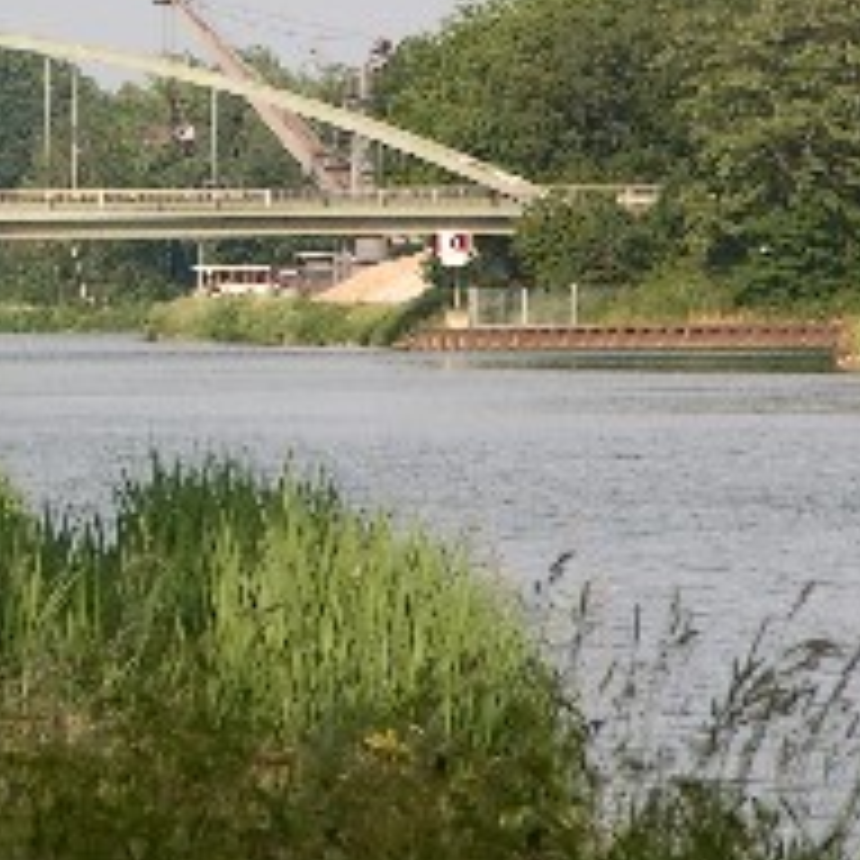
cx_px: -11
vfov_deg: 2.3
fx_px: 21334
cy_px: -81
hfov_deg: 2.3
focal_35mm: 759
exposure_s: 1/172
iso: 50
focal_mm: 71.2
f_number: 5.9
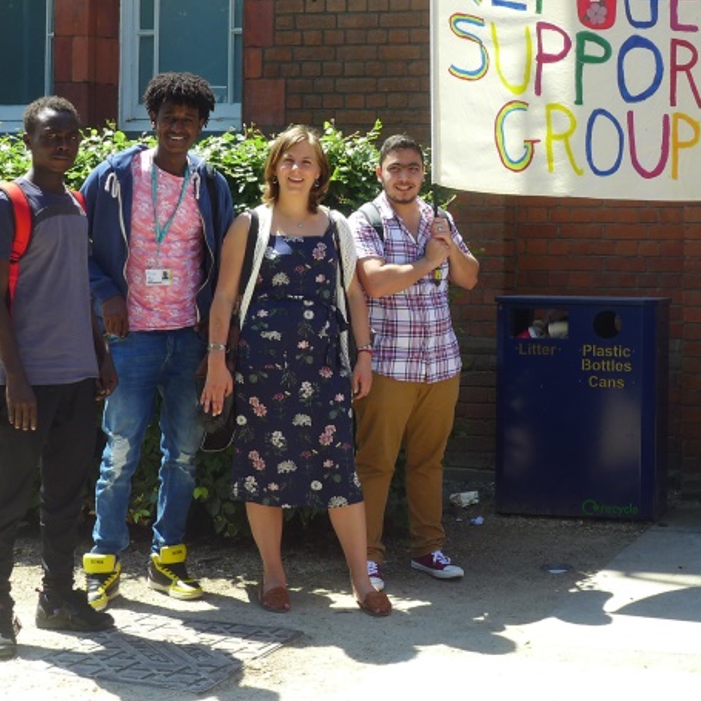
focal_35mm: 67
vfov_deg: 25.7
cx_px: 721
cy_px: 277
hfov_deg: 24.4
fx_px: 1535
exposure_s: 1/500
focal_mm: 6.9
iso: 80
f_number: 2.8
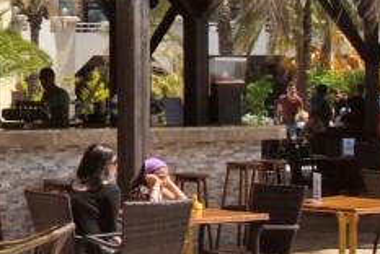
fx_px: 1406
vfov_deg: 10.3
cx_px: -33
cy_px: 10
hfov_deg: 15.0
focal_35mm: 133
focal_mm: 18
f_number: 8
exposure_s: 1/250
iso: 100
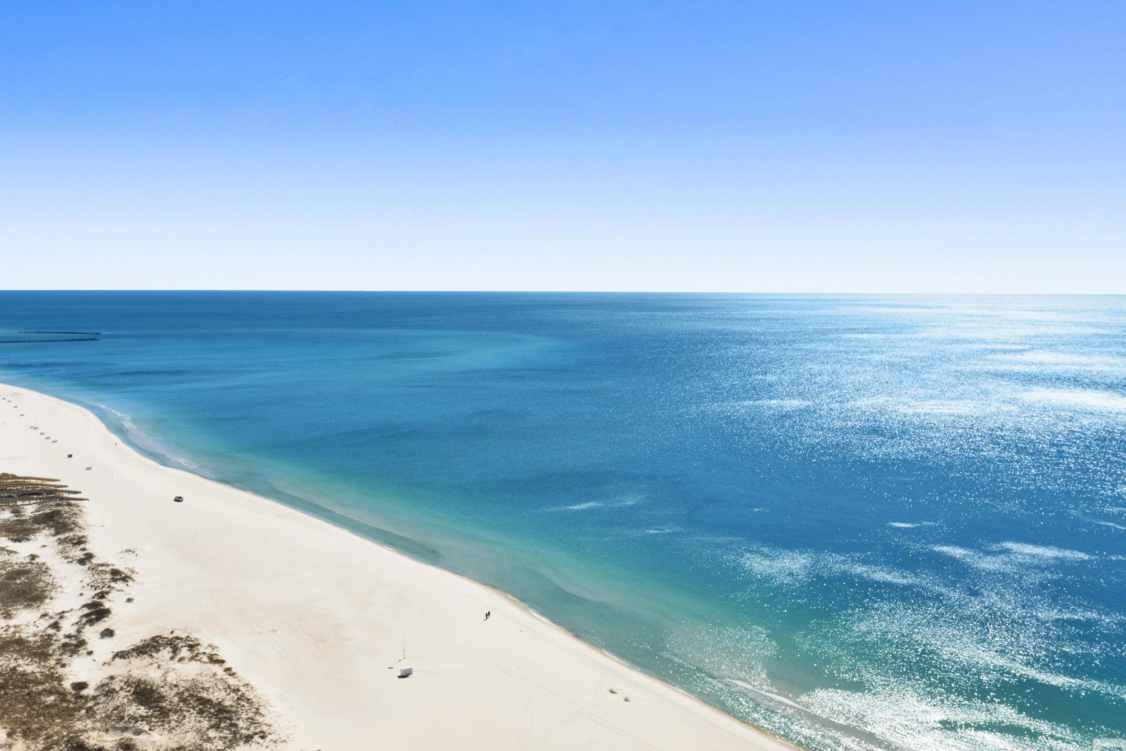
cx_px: 412
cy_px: 283
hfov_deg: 61.4
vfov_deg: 43.6
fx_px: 931
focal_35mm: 30
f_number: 11
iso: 400
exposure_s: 1/1250
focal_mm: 19.5
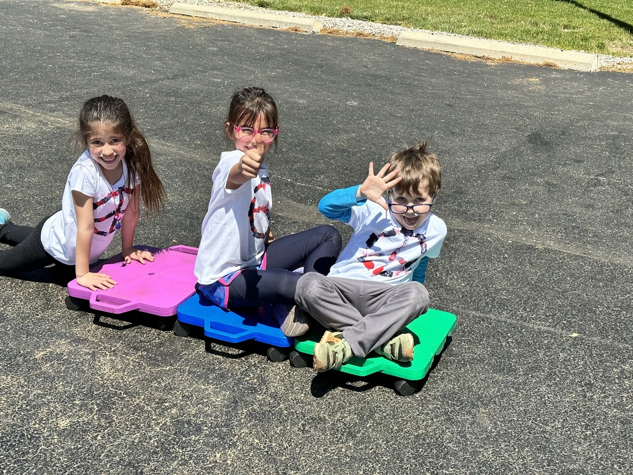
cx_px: 316
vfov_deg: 30.3
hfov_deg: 39.7
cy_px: 238
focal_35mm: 48
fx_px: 878
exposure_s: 1/2890
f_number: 1.78
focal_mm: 6.86
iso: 64
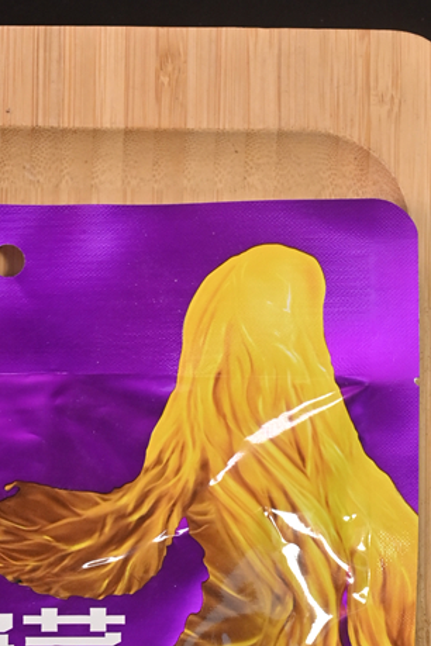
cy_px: 804
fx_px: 4112
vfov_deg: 8.9
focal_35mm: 229
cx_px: 124
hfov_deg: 6.0
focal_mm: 70
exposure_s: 1/160
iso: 500
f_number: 6.3
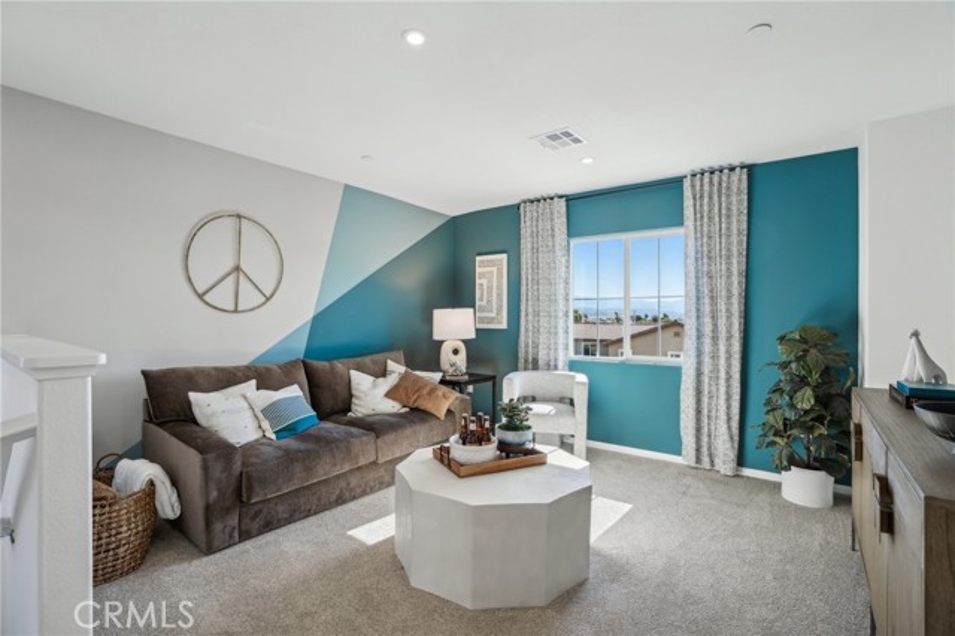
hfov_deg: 96.8
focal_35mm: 16
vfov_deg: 73.7
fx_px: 424
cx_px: 478
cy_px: 318
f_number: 7.1
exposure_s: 1/30
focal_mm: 16
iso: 125
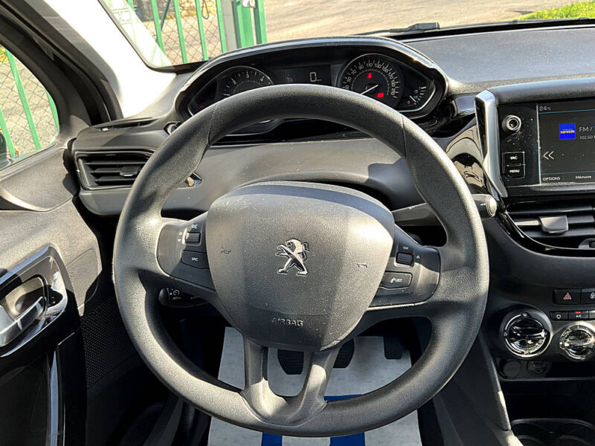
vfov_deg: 48.2
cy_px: 223
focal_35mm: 29
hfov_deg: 61.7
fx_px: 498
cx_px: 298
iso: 32
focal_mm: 3
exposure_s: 1/122
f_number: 1.8
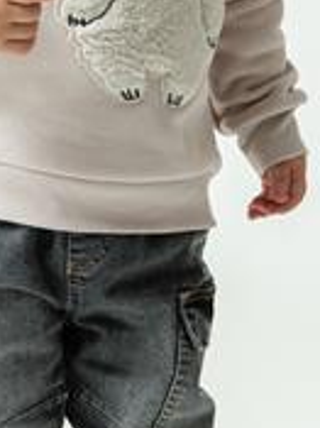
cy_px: 59
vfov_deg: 4.7
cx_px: 7
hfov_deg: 3.5
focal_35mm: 425
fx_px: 5245
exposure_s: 1/125
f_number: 7.1
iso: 160
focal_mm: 129
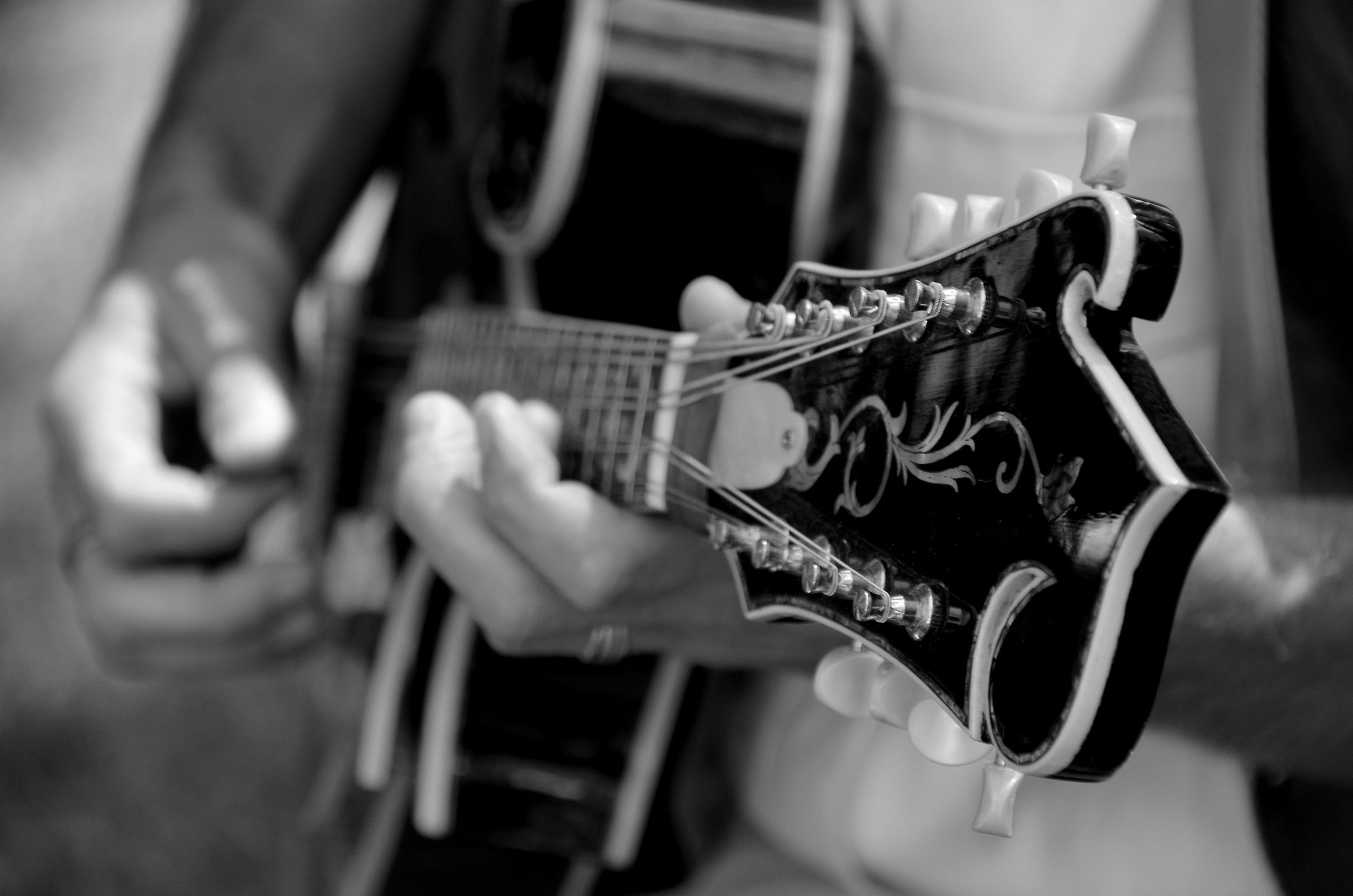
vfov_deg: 7.0
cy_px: 448
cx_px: 676
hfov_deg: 10.6
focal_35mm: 195
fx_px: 7314
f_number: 5.6
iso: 400
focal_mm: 130
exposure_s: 1/100
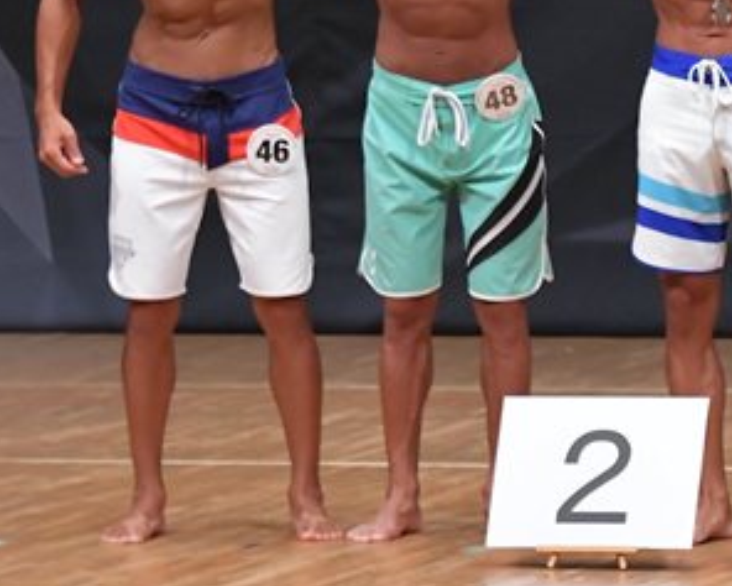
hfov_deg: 3.5
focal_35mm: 553
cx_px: 859
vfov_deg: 2.8
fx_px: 11984
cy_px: 54
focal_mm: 150
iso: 6400
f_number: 5.6
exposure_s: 1/400
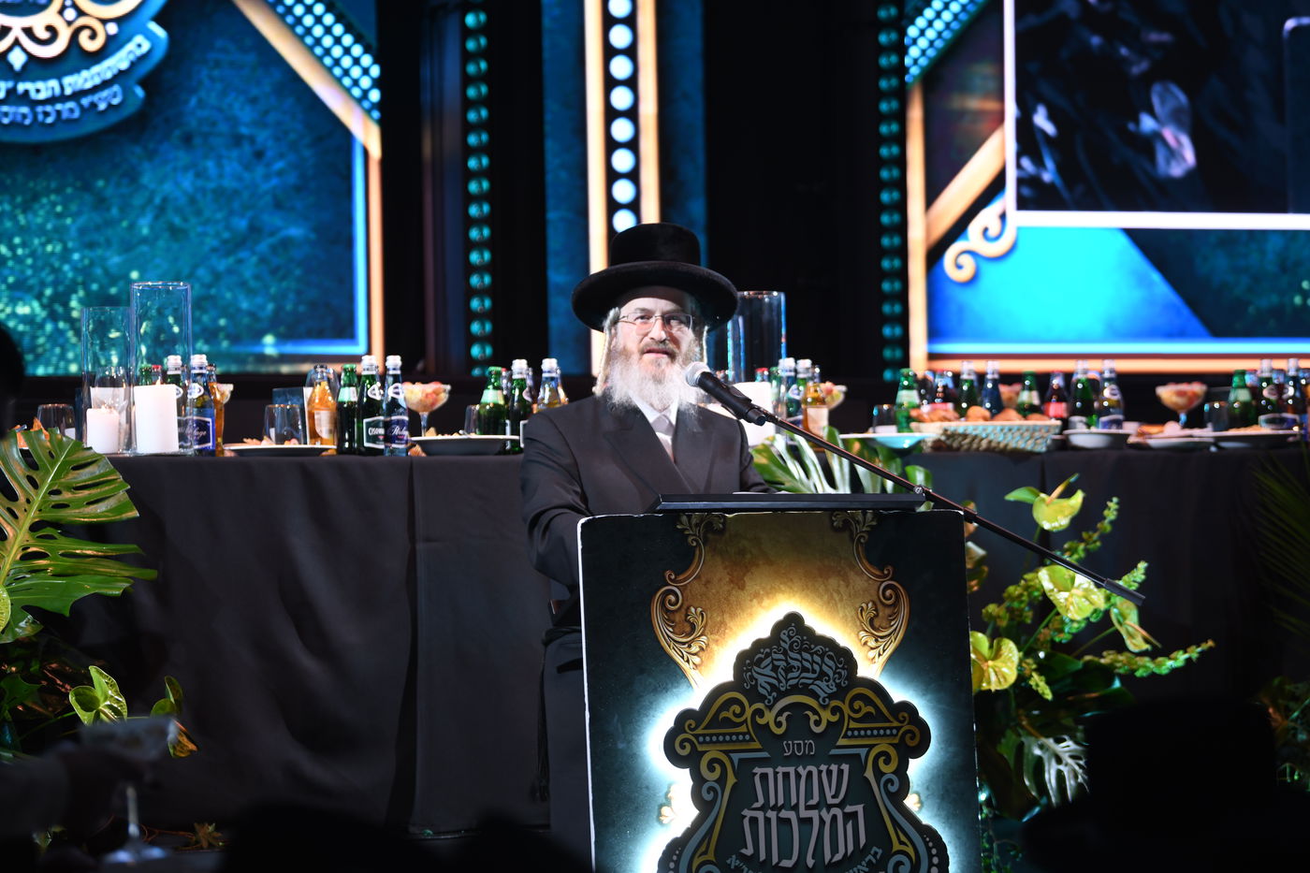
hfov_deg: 17.6
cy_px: 436
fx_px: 4220
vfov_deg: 11.8
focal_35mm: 116
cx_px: 655
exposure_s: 1/100
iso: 500
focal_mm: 116
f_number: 2.8
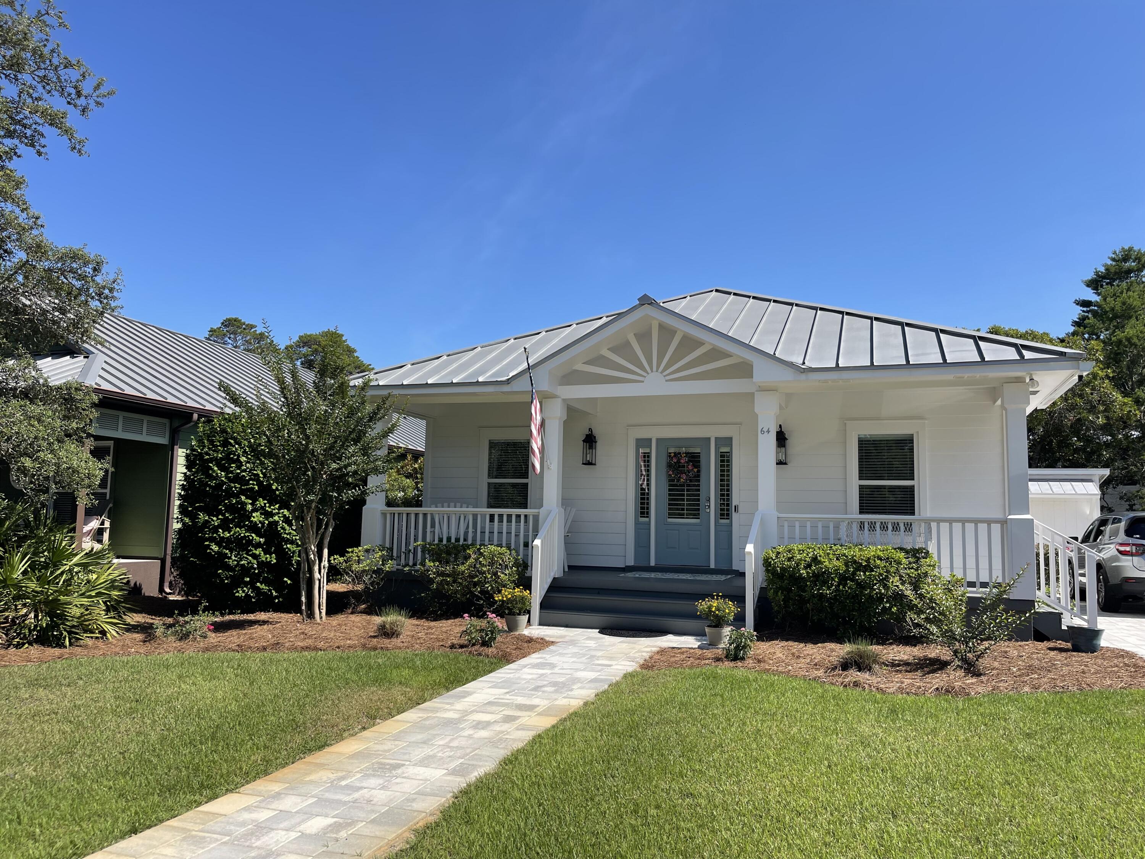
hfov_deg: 69.4
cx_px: 572
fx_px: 827
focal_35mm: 25
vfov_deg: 54.9
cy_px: 430
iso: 32
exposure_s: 1/2857
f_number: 1.6
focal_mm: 5.1
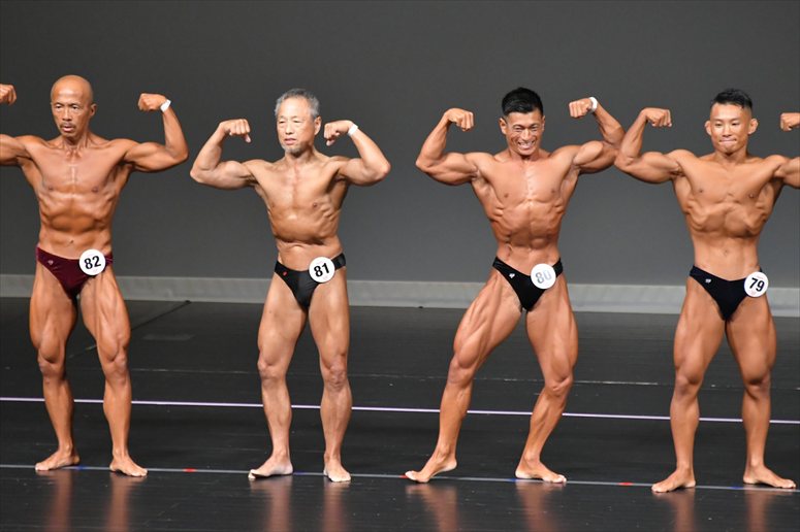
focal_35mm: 345
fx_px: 7663
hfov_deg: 6.0
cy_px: 266
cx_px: 400
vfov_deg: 4.0
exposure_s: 1/400
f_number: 5.6
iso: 5000
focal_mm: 230
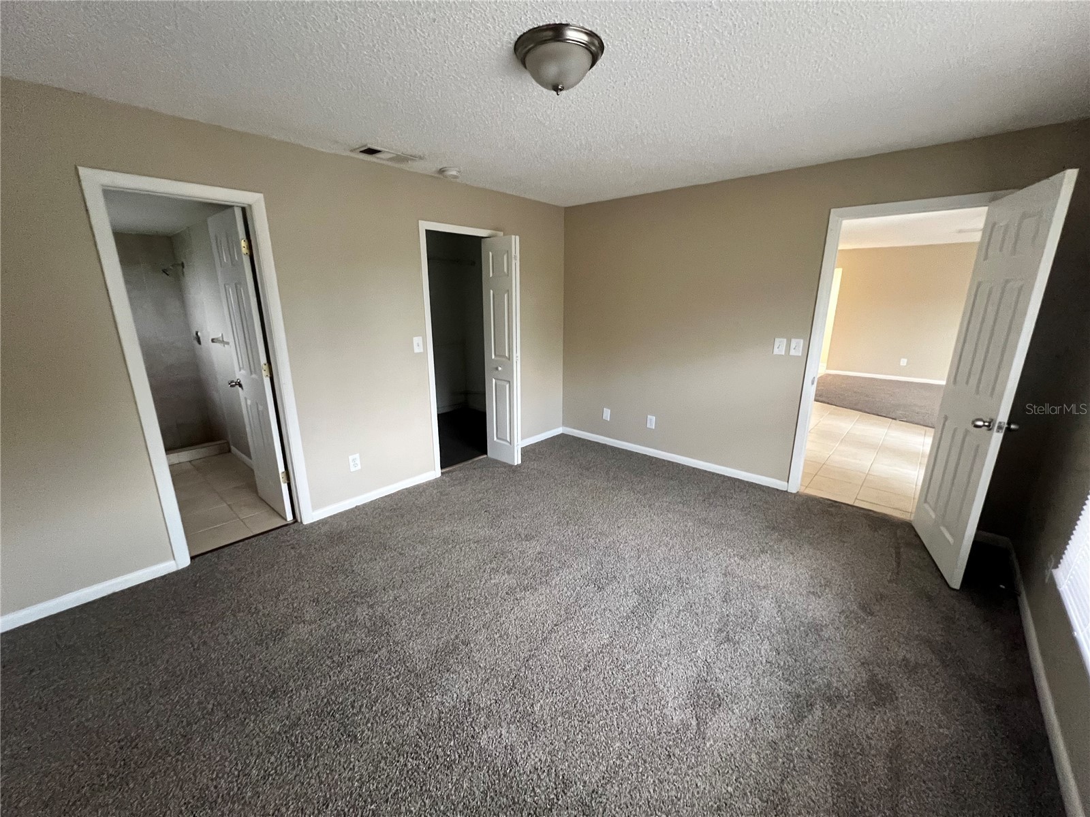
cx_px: 545
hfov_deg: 106.2
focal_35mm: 13
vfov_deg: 89.9
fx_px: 409
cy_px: 408
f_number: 1.8
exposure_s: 1/60
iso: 640
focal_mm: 1.57
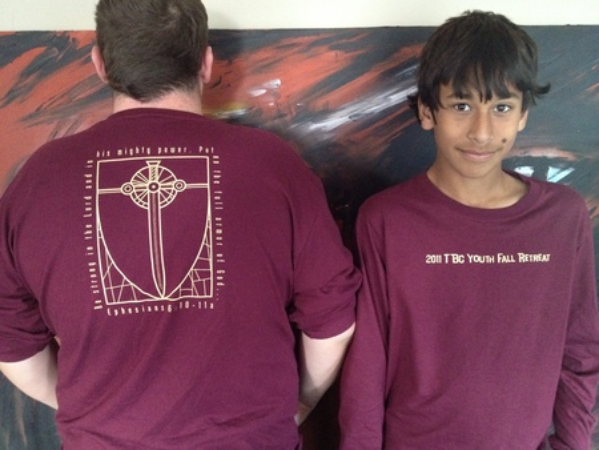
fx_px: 606
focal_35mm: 35
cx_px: 300
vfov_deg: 40.7
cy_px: 225
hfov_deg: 52.6
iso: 640
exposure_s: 1/15
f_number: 2.4
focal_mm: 4.28
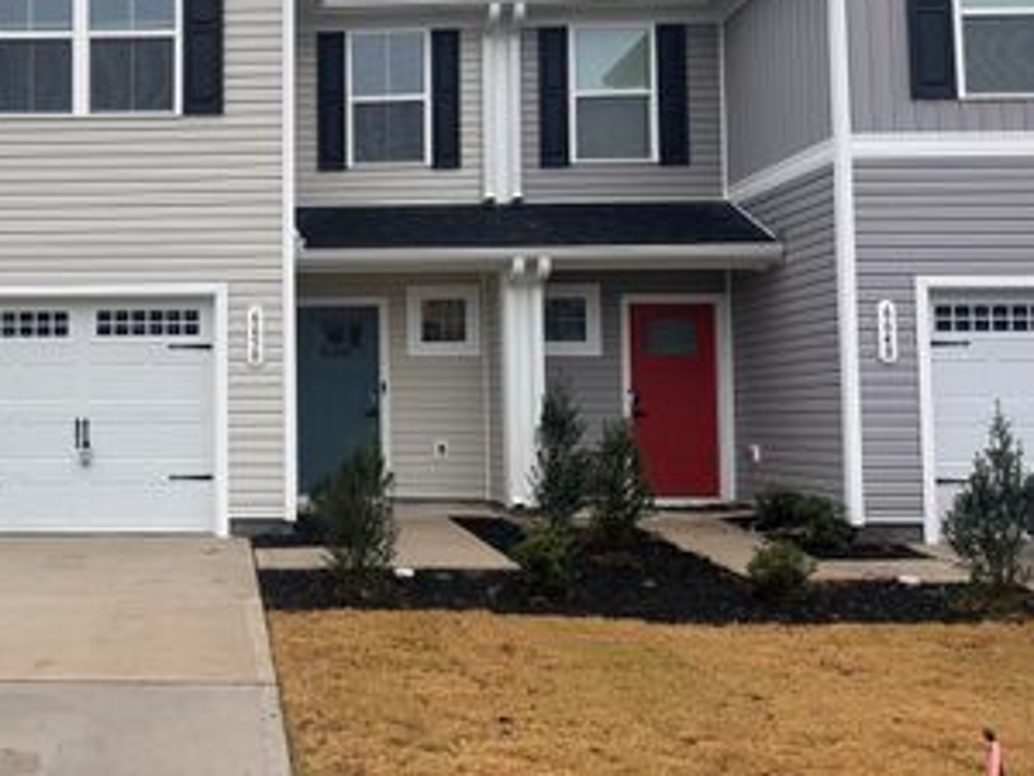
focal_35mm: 40
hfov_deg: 44.1
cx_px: 179
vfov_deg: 35.9
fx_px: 1195
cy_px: 319
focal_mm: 6.86
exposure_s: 1/1241
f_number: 1.78
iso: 80
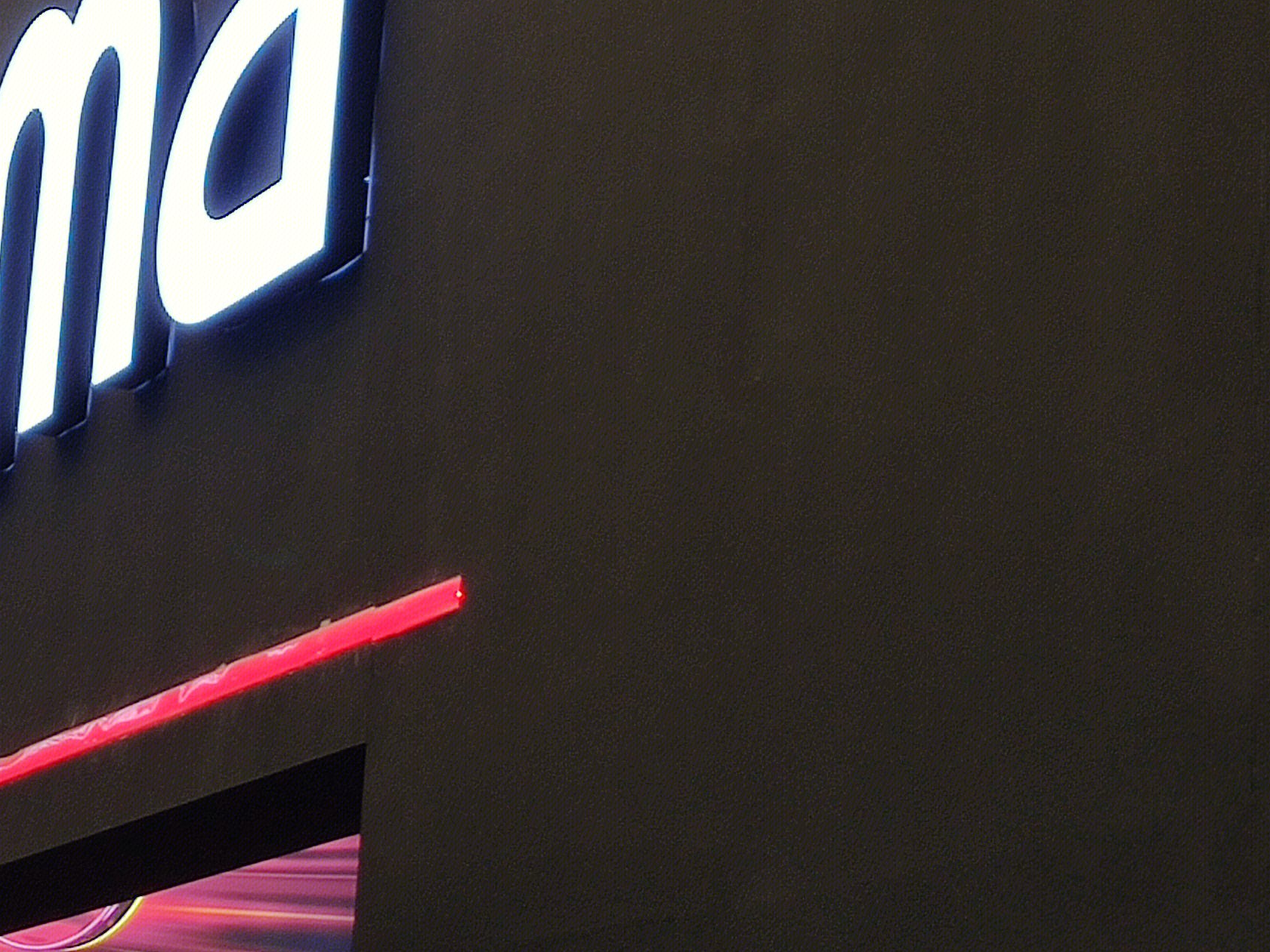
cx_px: 71
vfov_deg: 12.4
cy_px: 81
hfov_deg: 16.3
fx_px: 4366
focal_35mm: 119
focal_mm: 4.75
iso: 124
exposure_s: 1/100
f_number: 1.75
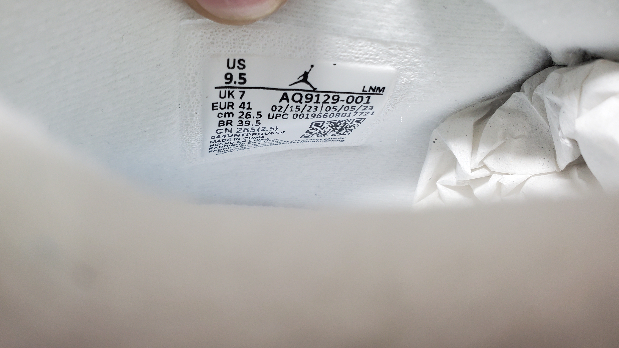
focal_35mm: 29
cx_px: 307
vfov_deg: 40.0
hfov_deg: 66.1
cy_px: 136
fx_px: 476
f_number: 2.4
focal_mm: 4.3
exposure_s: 1/100
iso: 125
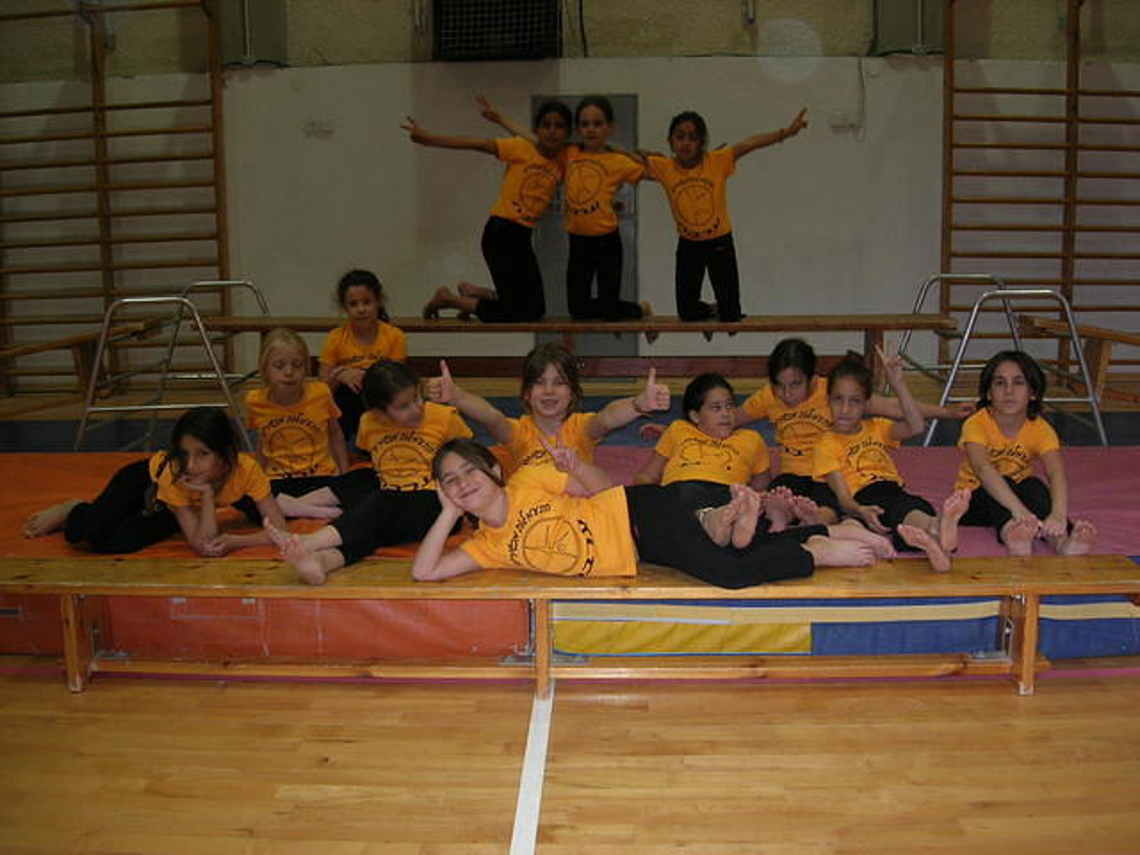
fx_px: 1251
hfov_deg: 49.0
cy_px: 428
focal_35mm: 38
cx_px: 570
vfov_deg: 37.7
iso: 93
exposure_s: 1/60.1
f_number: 2.8
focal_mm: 7.8
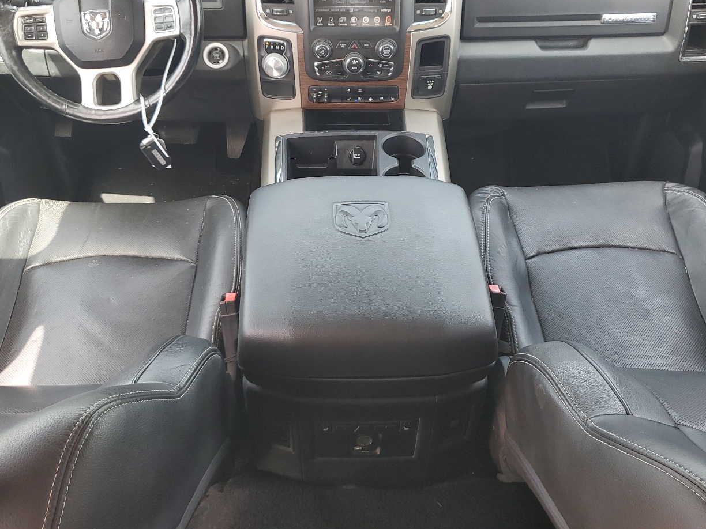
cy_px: 237
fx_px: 693
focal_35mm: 34
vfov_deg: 41.7
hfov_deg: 54.0
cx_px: 351
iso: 55
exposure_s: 1/120
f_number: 1.5
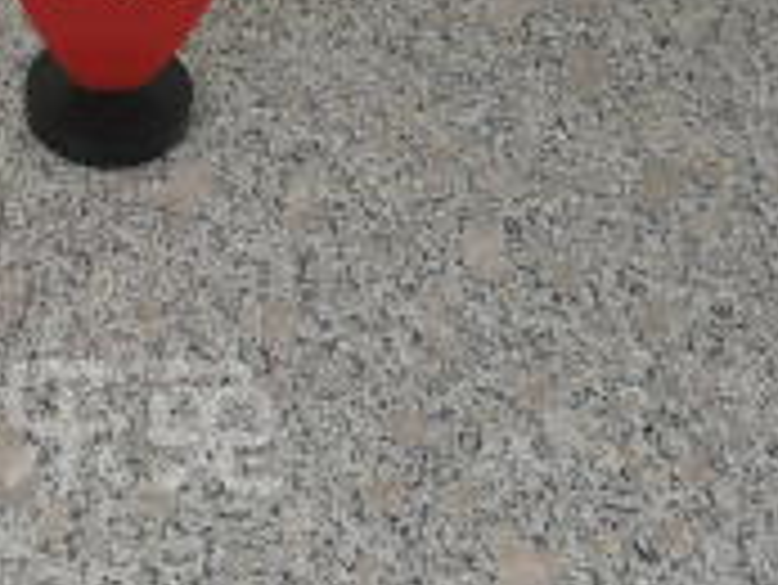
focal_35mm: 80
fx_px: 1799
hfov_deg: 23.0
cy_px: 380
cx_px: -76
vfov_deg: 18.4
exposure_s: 1/60
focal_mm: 12
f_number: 6.3
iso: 500
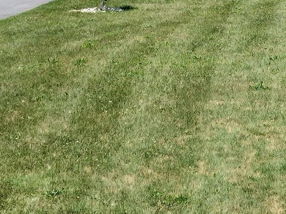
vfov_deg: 16.2
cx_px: 314
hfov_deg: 21.1
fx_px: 727
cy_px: -38
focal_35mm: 88
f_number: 1.7
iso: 100
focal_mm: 4.71
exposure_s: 1/1722
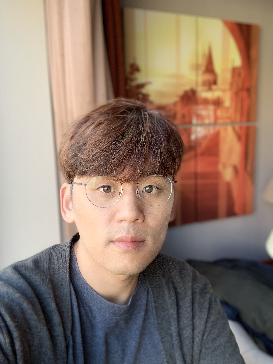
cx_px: 136
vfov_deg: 56.8
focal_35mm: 32
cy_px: 182
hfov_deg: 44.2
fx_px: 336
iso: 64
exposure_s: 1/74
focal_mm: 2.87
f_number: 2.2
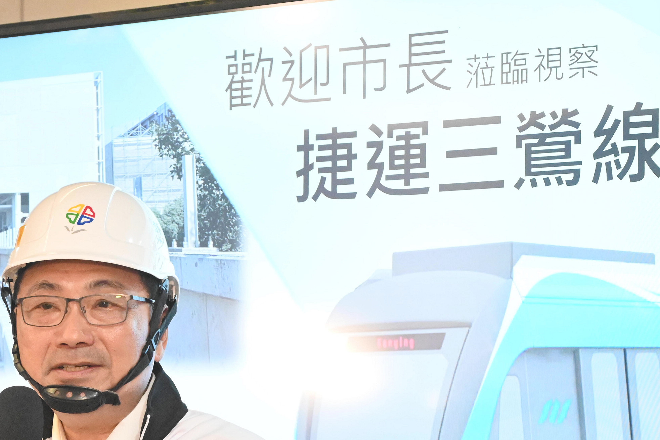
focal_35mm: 144
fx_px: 2640
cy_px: 427
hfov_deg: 14.1
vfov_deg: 9.5
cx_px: 52
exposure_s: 1/125
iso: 6400
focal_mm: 69
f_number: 5.6
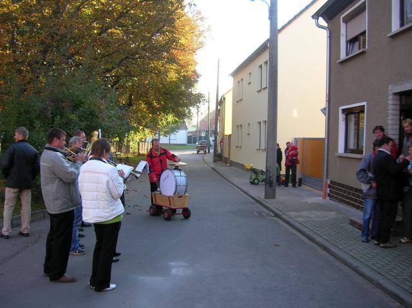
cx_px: 206
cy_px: 154
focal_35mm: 34
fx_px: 404
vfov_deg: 41.7
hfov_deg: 54.0
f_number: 2.9
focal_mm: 5.7
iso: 50
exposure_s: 1/89.2
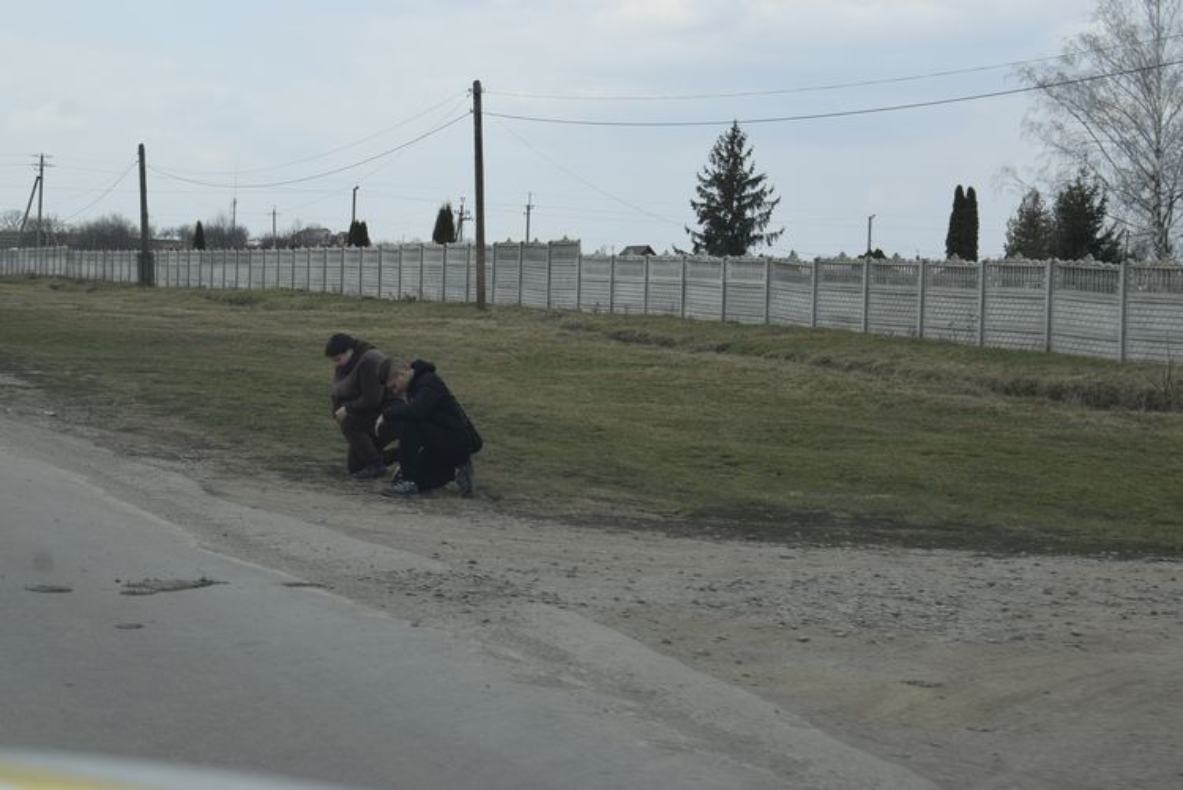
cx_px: 592
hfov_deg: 24.6
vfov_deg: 16.6
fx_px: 2712
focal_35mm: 82
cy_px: 395
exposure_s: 1/250
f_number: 8
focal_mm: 55
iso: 200
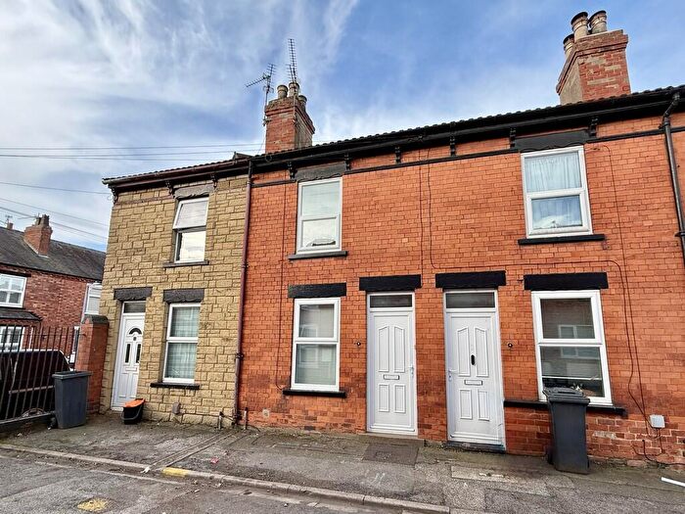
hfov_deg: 102.1
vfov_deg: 85.7
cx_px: 342
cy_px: 257
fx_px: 277
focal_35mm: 14
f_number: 2.2
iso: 64
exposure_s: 1/514
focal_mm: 2.22
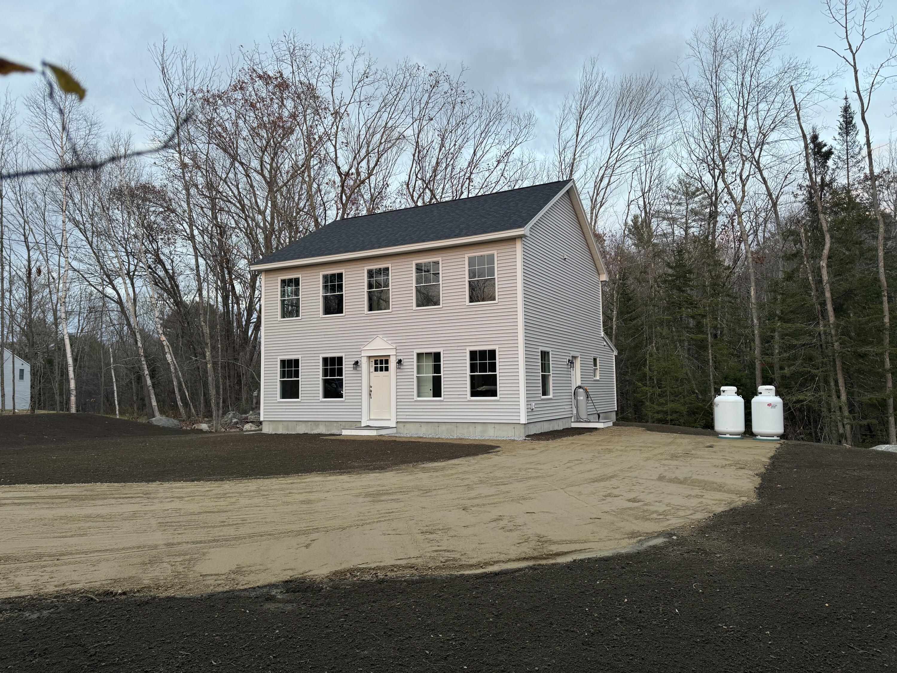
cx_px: 448
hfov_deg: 71.6
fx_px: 622
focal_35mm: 24
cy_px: 336
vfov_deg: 56.8
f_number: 1.78
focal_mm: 6.76
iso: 125
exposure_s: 1/121
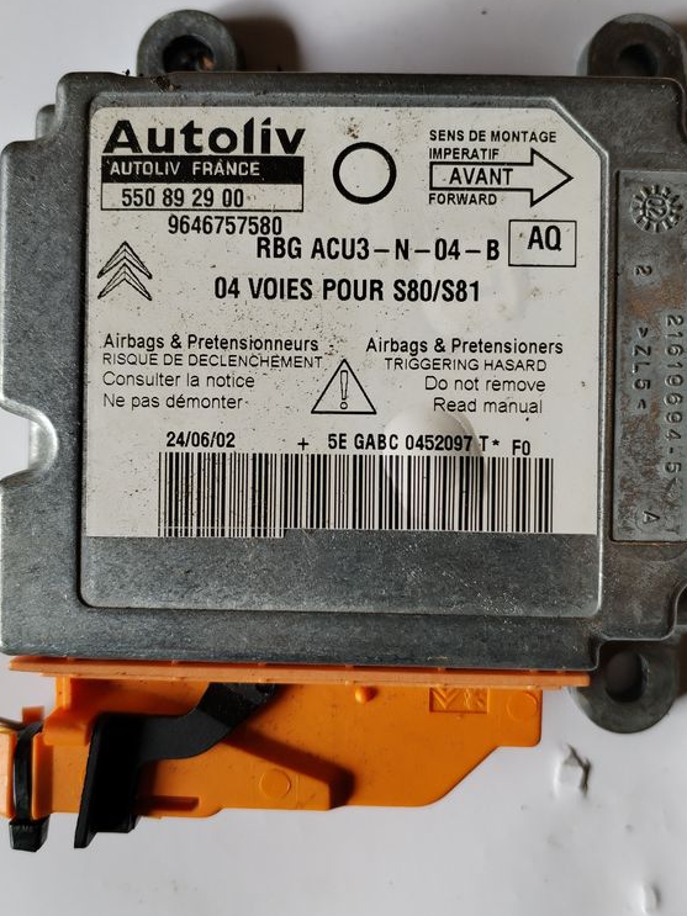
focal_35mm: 35
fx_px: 926
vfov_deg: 52.6
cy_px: 424
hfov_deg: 40.7
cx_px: 354
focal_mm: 4.75
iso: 272
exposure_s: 1/120
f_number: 1.8
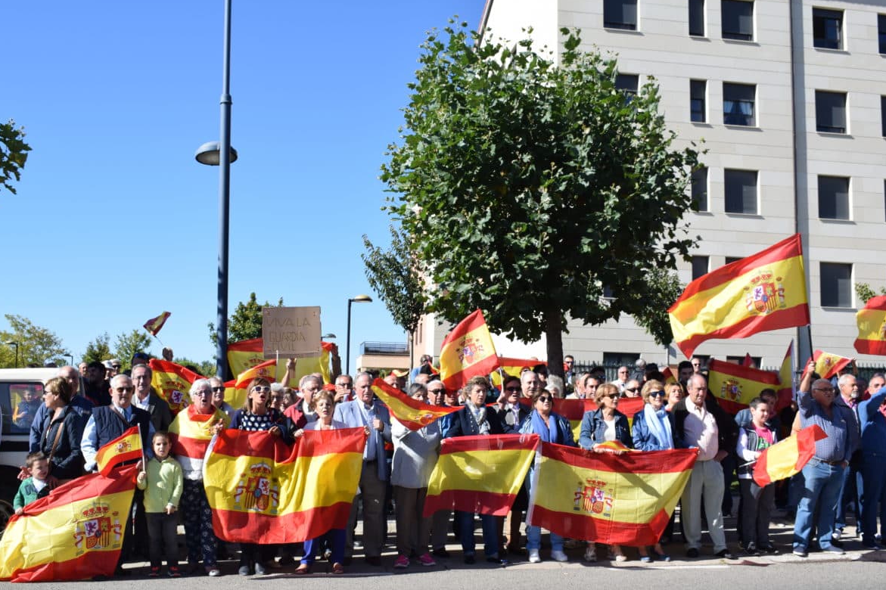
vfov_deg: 32.2
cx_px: 434
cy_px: 293
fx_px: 1021
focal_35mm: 42
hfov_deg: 46.9
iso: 200
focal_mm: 27
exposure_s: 1/320
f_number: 9
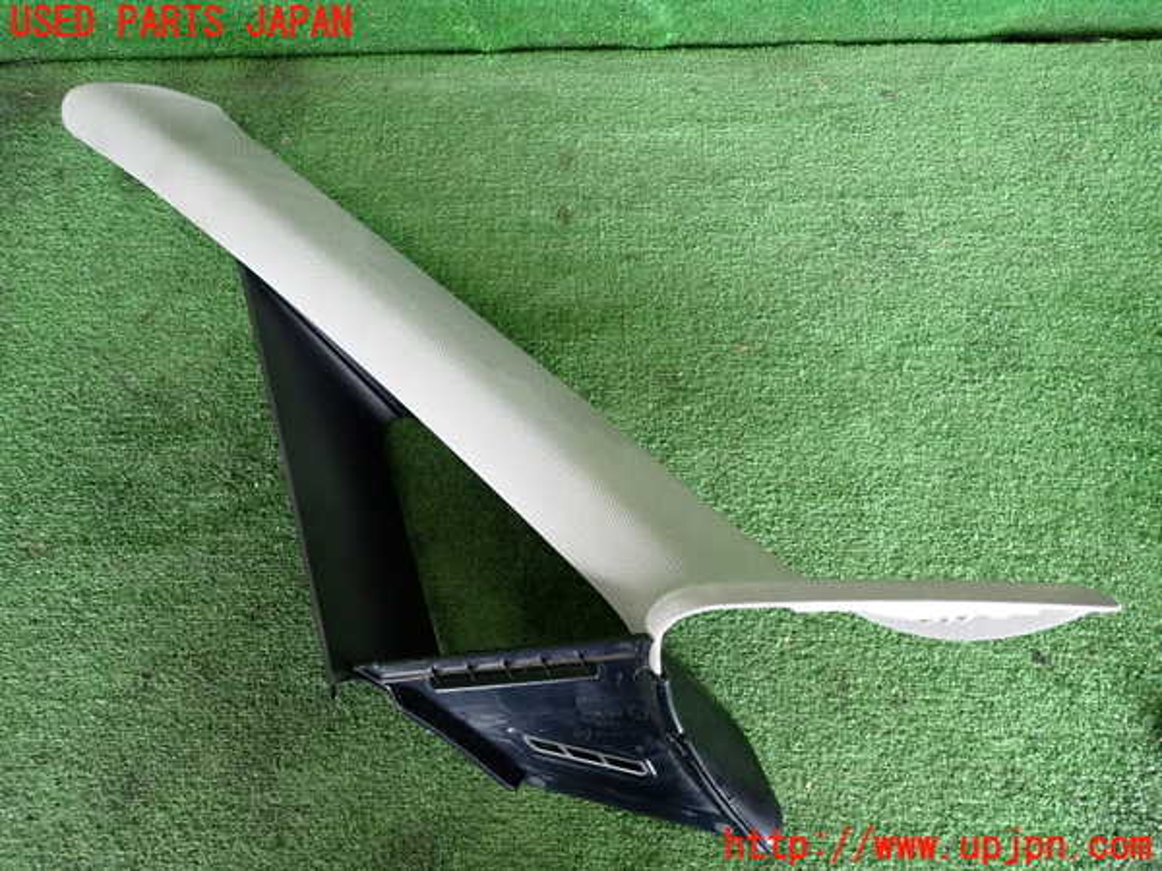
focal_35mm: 25
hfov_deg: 69.4
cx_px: 581
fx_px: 839
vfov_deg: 54.9
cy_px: 436
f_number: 2
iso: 400
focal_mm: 4.5
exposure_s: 1/125
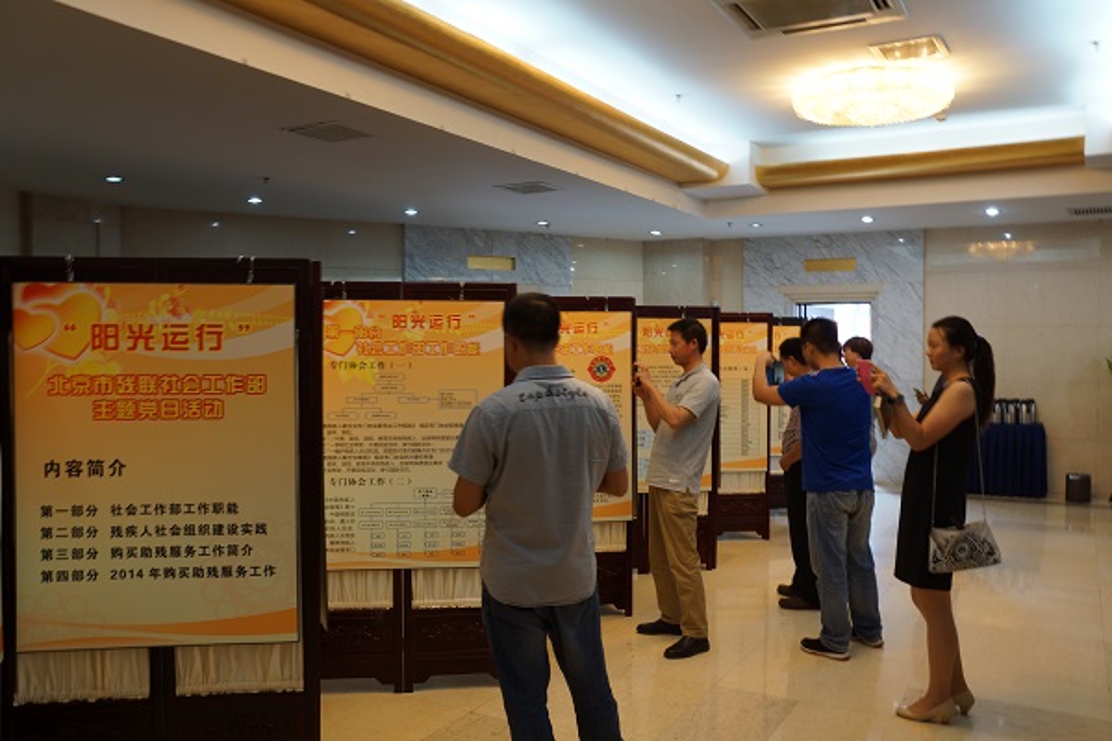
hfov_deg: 61.9
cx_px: 556
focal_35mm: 30
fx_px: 927
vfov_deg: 43.6
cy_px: 370
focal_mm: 20
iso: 100
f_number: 5.6
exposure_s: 1/5
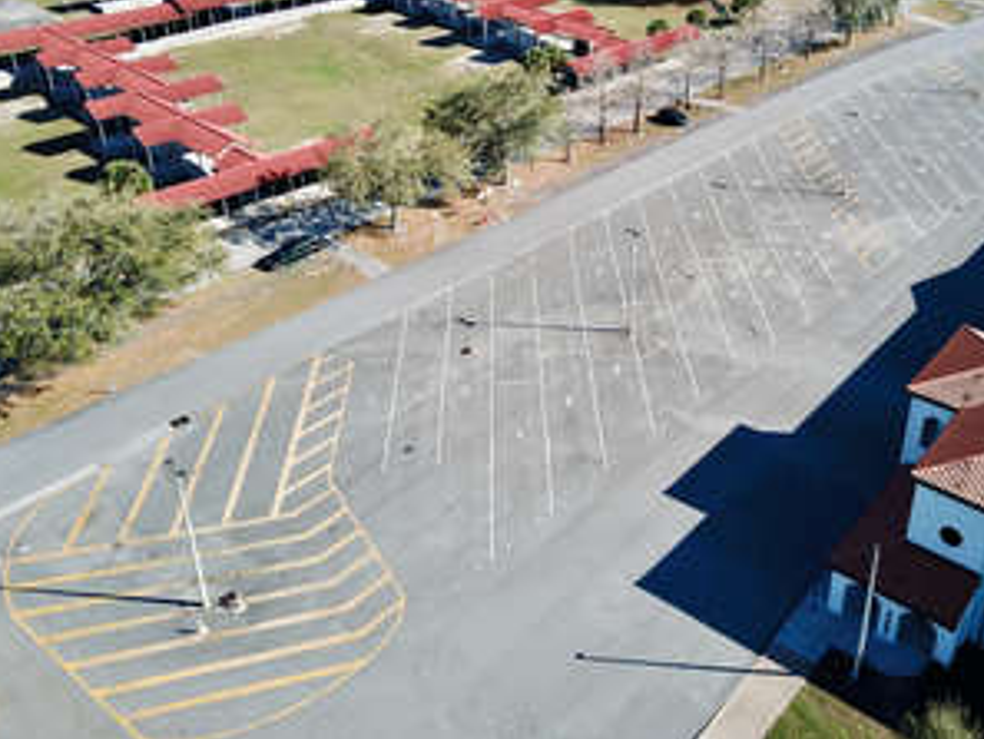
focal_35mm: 35
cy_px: 245
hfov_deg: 52.2
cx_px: 593
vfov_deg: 40.2
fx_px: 995
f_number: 2.2
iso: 100
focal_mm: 4.73
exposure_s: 1/911
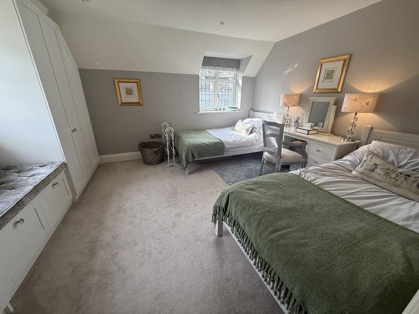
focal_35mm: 14
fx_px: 169
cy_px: 157
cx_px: 210
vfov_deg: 85.7
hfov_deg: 102.1
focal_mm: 2.22
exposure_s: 1/100
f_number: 2.2
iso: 80
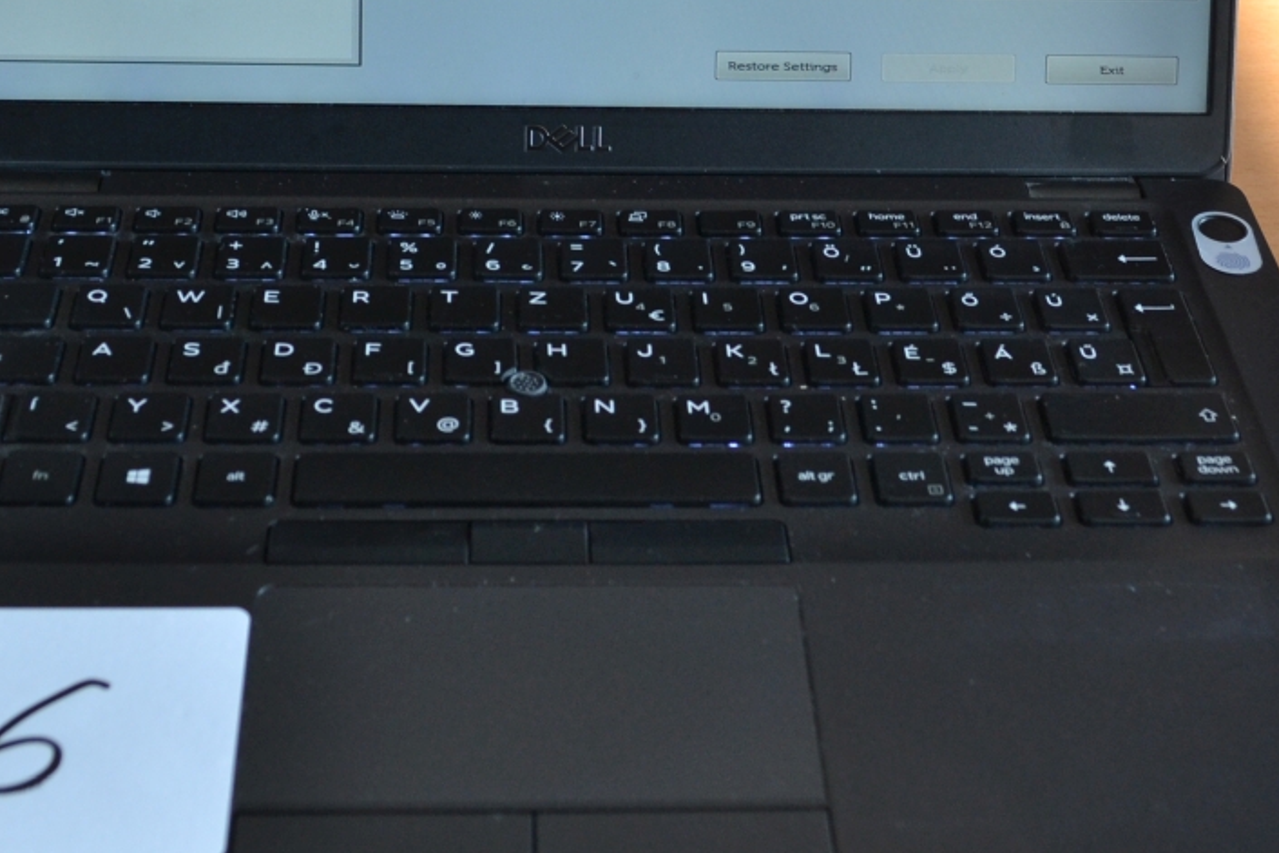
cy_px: 52
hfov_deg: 29.6
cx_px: 681
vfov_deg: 19.6
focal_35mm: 68
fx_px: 2416
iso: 400
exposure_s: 1/100
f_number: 5.6
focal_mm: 20
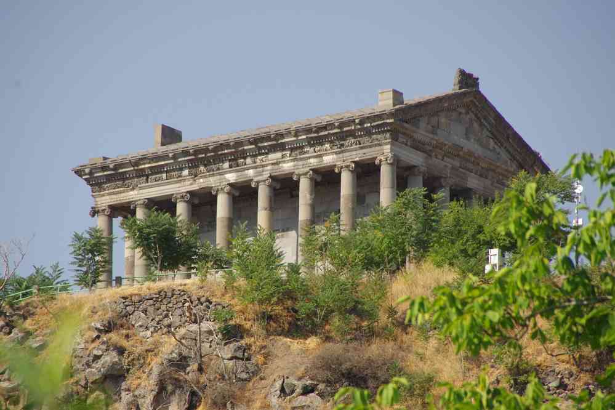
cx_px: 308
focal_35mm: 375
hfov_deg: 5.5
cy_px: 205
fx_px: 6406
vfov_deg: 3.7
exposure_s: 1/320
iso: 800
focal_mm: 250
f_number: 10
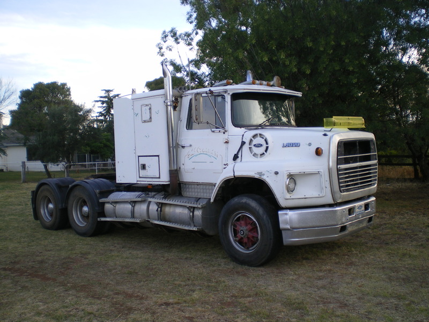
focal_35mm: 38
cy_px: 161
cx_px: 214
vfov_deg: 37.7
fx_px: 471
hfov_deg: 49.0
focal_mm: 6.3
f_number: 3.1
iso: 64
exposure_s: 1/80
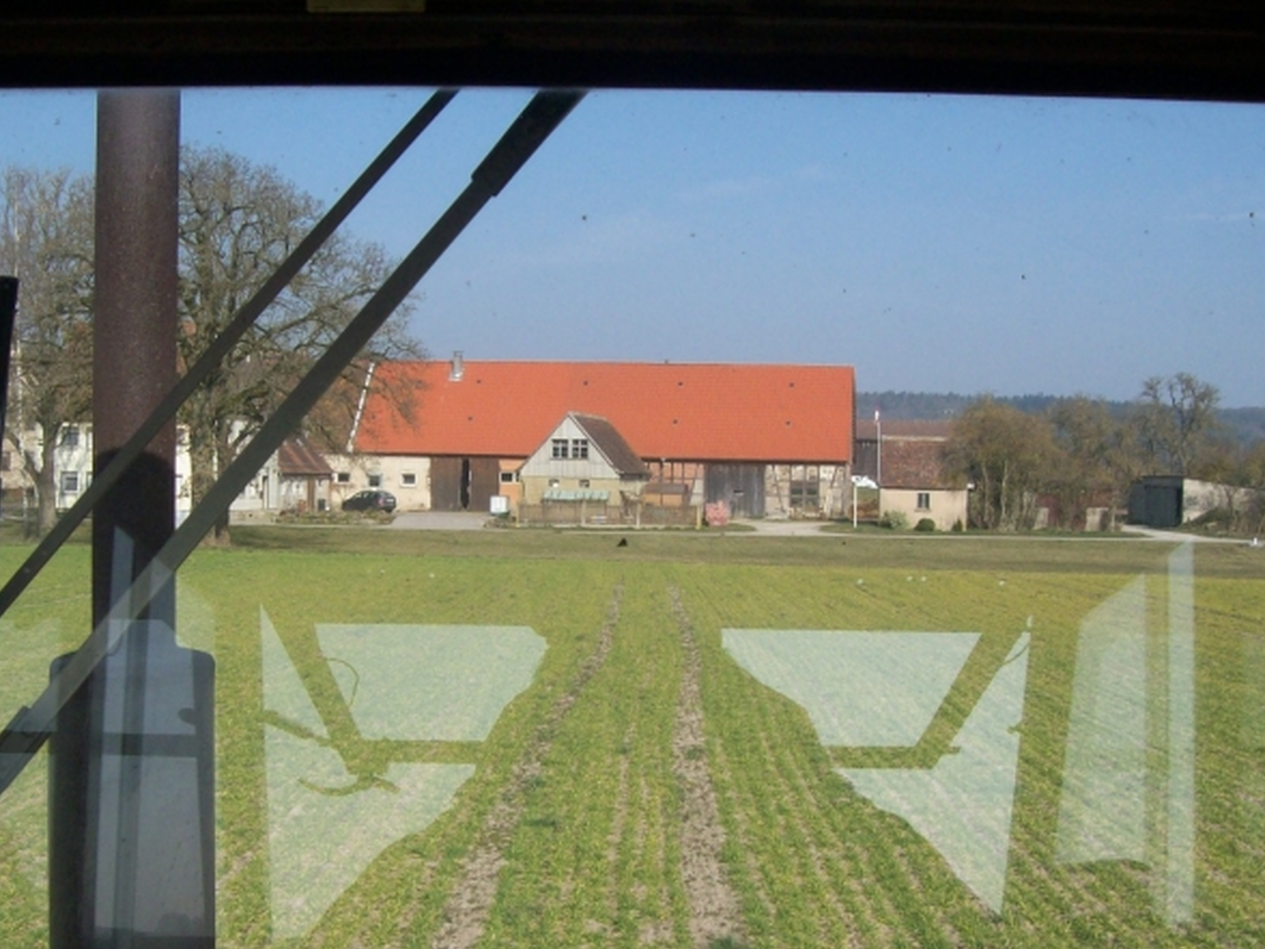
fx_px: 1791
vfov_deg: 29.7
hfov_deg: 38.8
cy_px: 527
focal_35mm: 49
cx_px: 542
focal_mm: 6
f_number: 4.8
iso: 80
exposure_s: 1/492
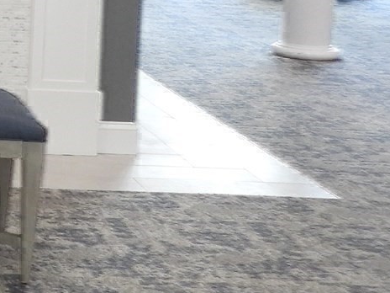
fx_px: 1194
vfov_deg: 13.5
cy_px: -69
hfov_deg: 16.0
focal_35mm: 106
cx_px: -288
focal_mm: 4.3
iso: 220
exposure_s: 1/30
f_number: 3.5
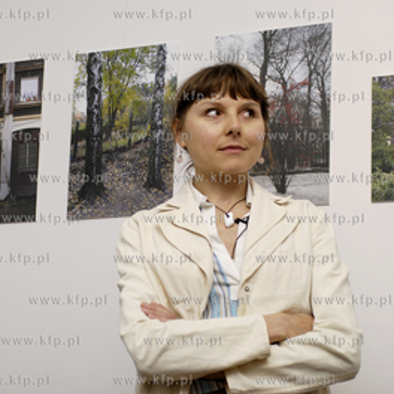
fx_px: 1198
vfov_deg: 18.7
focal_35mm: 93
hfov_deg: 18.6
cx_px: 121
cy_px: 198
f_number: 4
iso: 100
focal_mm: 48
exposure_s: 1/200
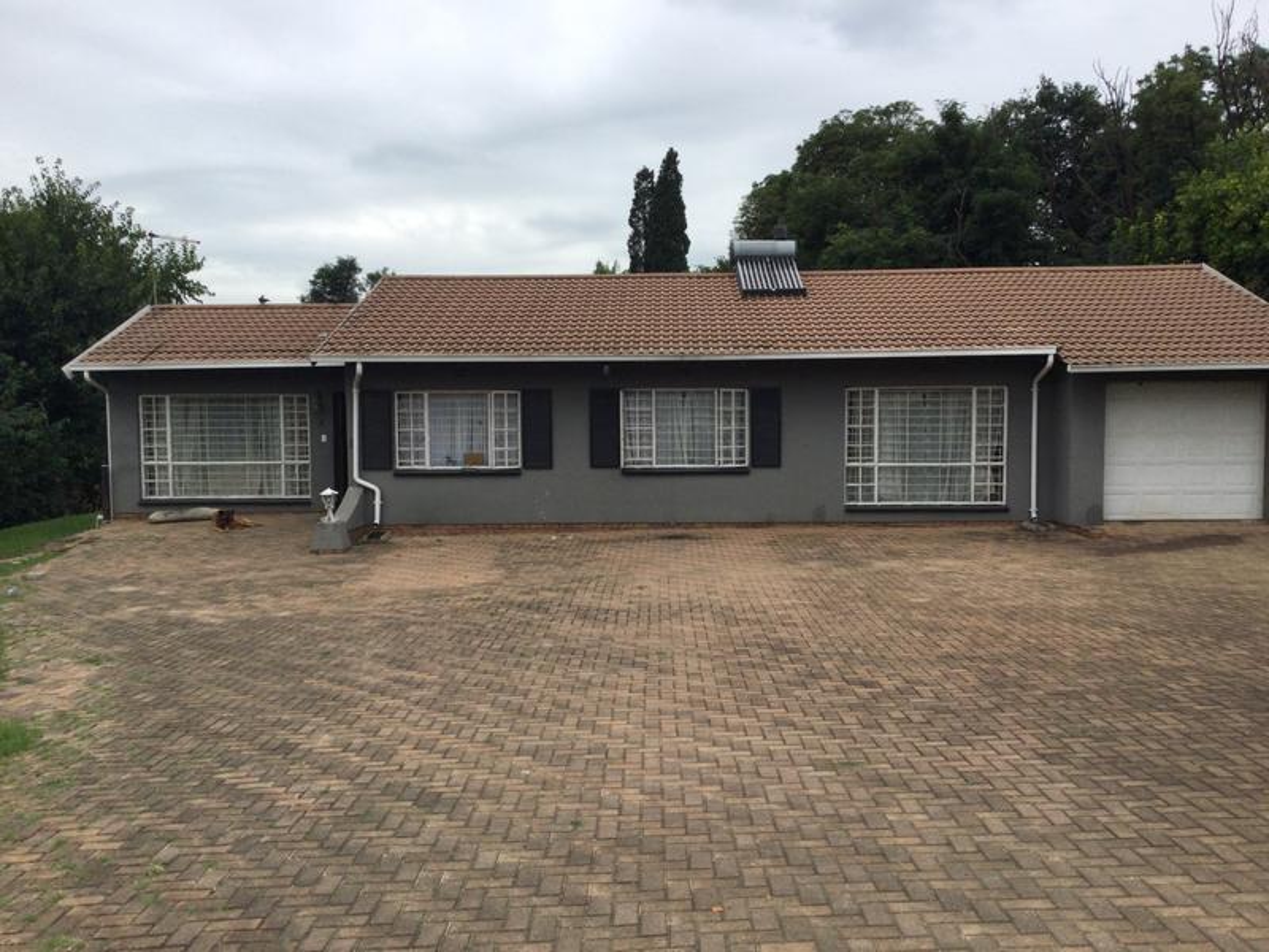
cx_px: 634
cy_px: 476
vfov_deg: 45.4
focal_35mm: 31
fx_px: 1136
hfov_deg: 58.4
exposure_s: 1/1253
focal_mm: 3.3
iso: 25
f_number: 2.4
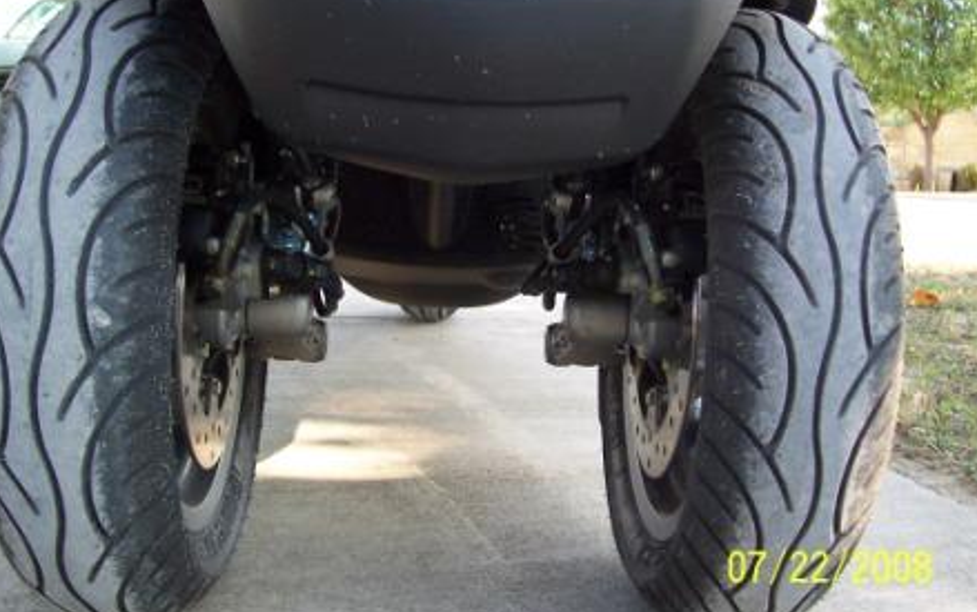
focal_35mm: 40
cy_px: 287
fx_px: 1066
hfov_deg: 49.3
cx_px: 487
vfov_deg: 32.0
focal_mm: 5.6
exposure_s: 1/125
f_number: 2.8
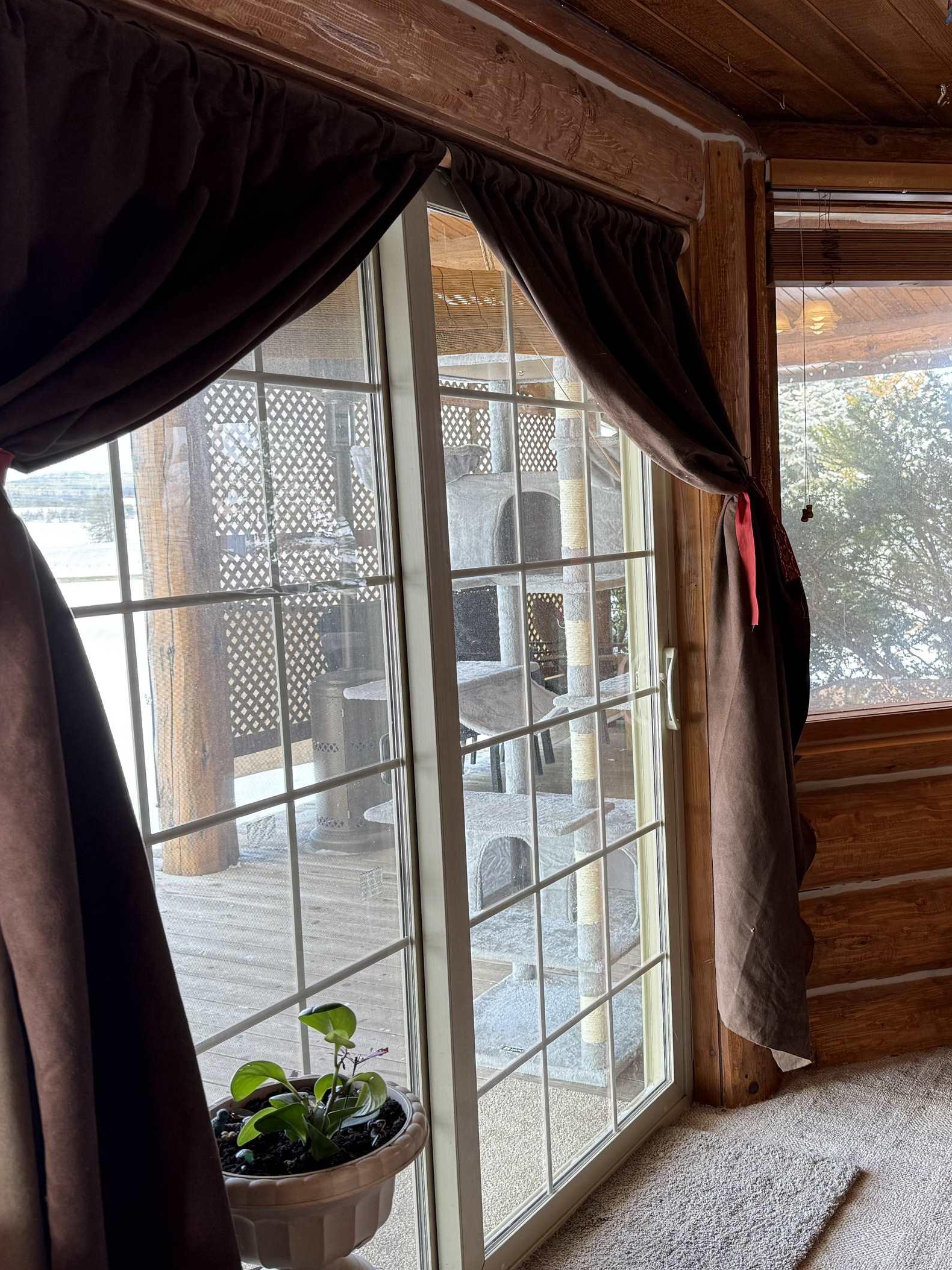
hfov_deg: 40.2
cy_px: 644
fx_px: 1284
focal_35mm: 35
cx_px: 640
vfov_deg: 52.6
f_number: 1.78
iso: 64
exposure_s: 1/120
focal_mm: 6.76
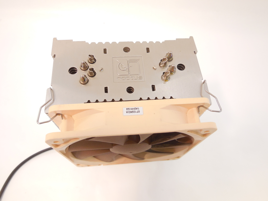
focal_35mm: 25
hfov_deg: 69.4
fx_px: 194
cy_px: 100
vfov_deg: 54.9
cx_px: 134
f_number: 3.1
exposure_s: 1/50
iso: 125
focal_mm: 4.5
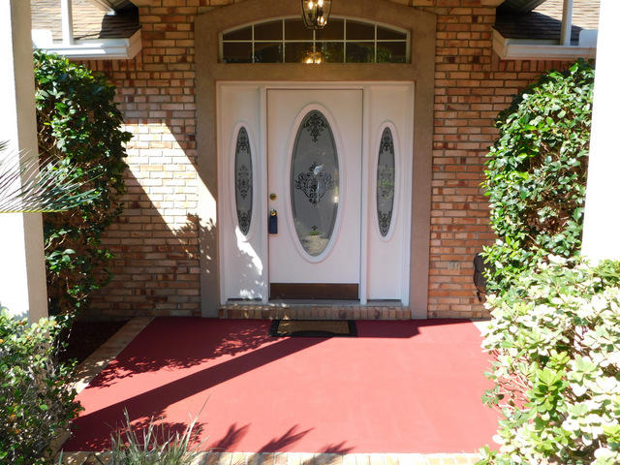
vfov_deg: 46.8
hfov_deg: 60.0
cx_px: 310
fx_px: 537
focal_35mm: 30
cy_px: 232
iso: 125
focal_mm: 5.3
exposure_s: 1/400
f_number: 3.2
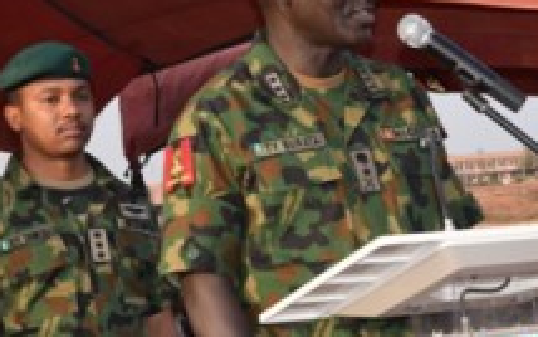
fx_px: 1672
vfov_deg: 11.5
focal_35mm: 114
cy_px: 187
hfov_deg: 18.2
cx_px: 354
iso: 800
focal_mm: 38
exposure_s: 1/200
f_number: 16
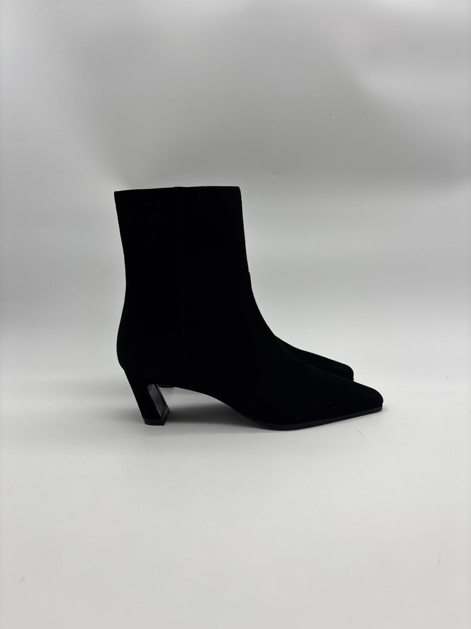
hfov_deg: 53.1
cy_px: 314
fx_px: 472
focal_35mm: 26
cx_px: 236
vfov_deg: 67.3
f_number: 1.6
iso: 50
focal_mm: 5.96
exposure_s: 1/837
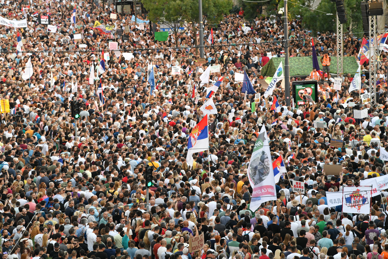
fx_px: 2155
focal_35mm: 200
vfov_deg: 6.9
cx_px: 194
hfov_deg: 10.3
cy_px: 130
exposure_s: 1/320
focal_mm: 200
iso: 1600
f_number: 7.1
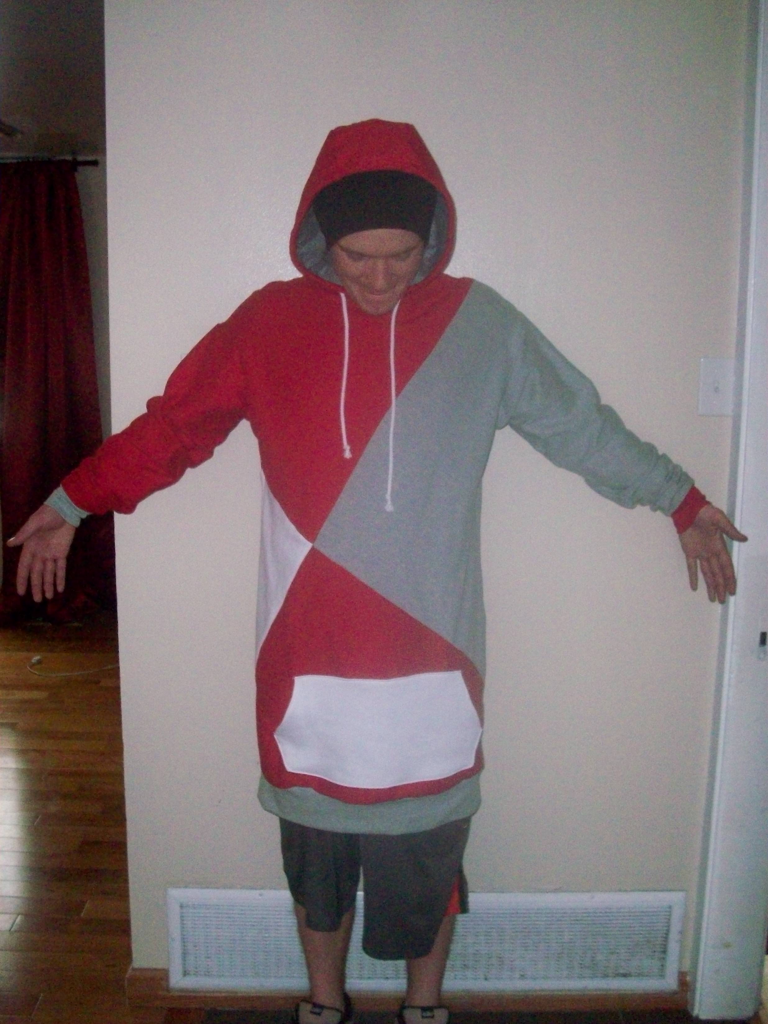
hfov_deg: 38.7
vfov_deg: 50.1
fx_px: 1095
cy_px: 512
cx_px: 384
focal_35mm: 37
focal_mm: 6.2
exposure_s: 1/128
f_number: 2.8
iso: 400
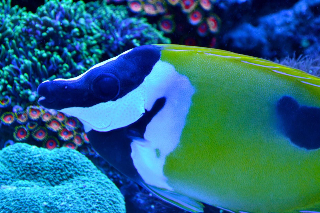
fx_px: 733
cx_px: 160
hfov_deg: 24.6
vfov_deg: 16.6
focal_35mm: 82
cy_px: 106
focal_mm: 55
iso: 1600
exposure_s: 1/25
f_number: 8
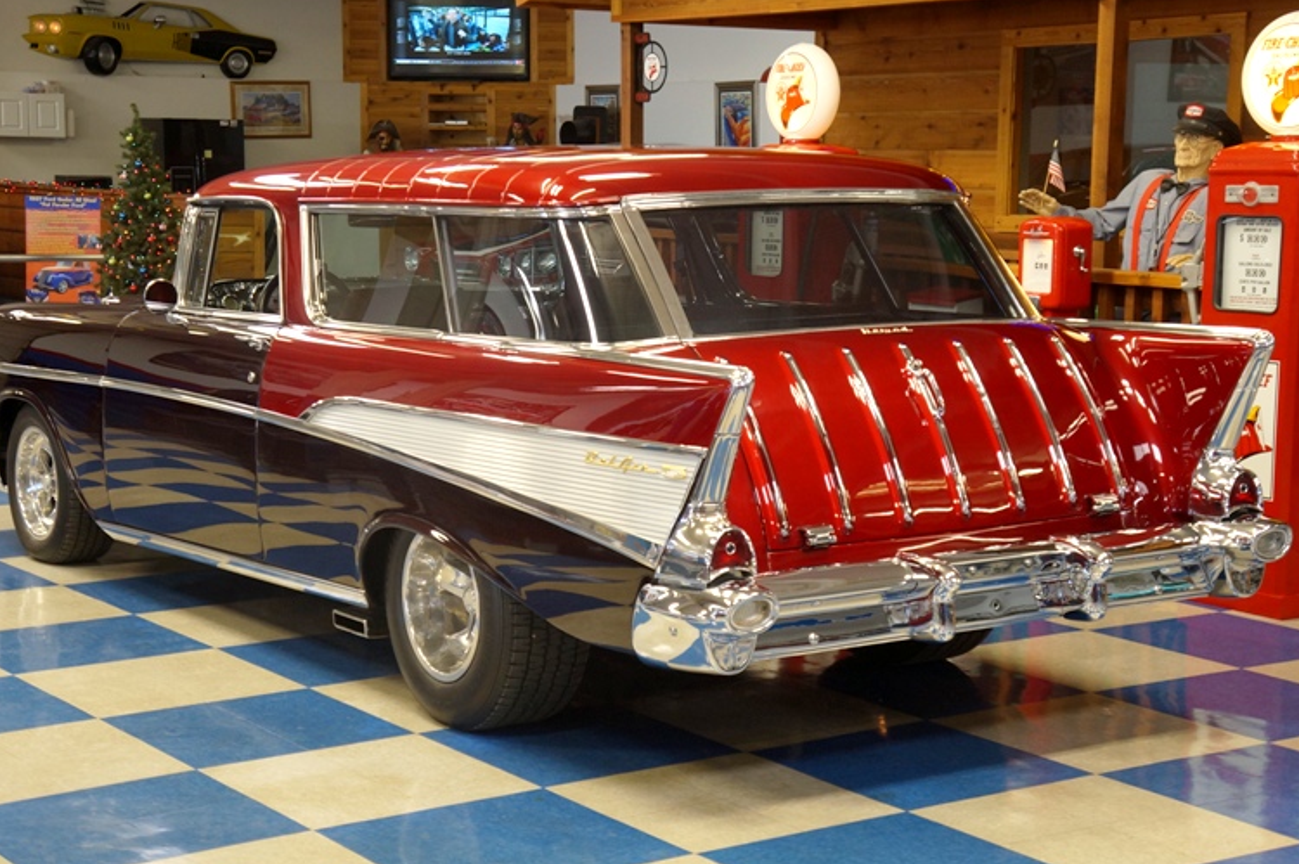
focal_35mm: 64
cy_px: 414
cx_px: 624
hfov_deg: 31.4
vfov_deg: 21.2
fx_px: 2308
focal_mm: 40
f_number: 4.5
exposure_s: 1/80
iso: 400
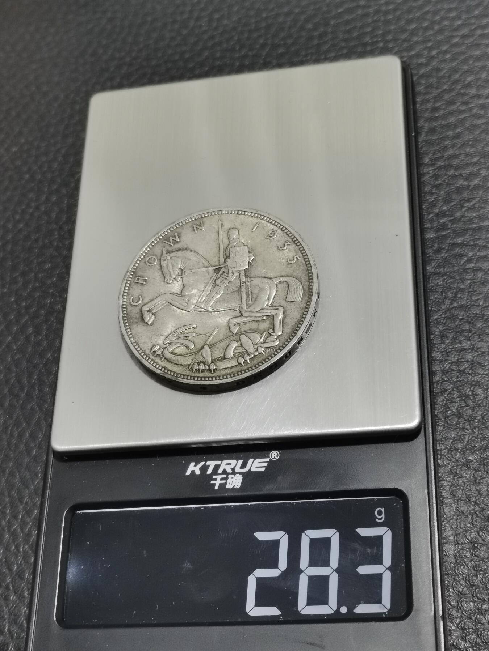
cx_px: 244
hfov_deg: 25.7
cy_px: 326
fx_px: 1074
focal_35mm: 57
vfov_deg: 33.8
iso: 160
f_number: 1.8
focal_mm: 5.58
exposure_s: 1/100
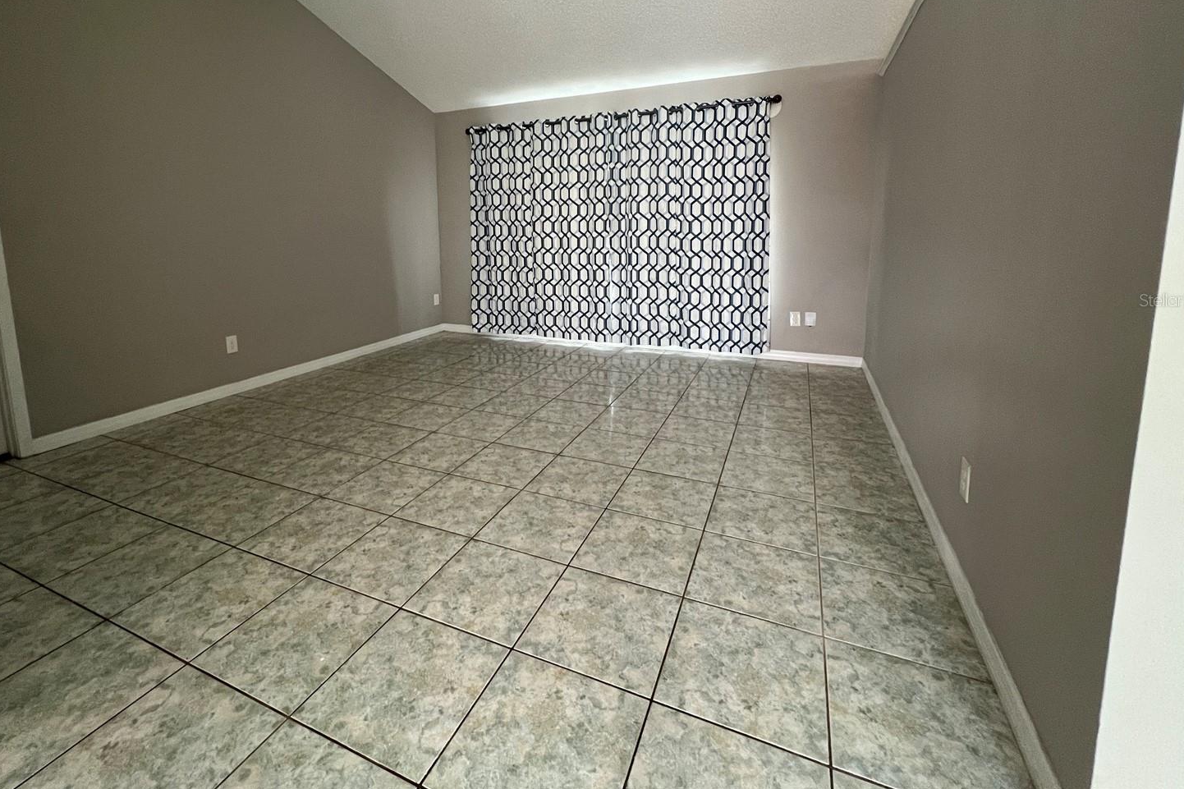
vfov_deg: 76.1
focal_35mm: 15
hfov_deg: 100.3
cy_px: 300
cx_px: 560
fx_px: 493
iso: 250
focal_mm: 1.57
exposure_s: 1/60
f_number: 1.8
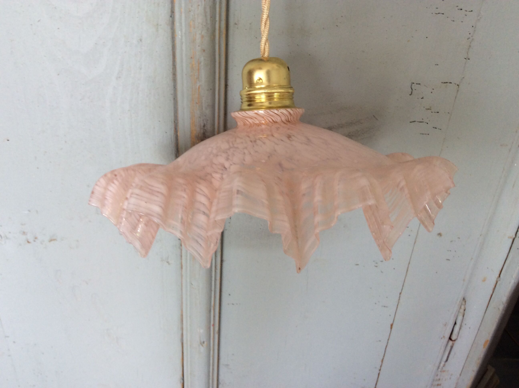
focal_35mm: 32
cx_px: 260
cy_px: 194
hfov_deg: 56.9
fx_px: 479
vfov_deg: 44.1
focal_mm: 3.3
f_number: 2.4
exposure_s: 1/25
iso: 40
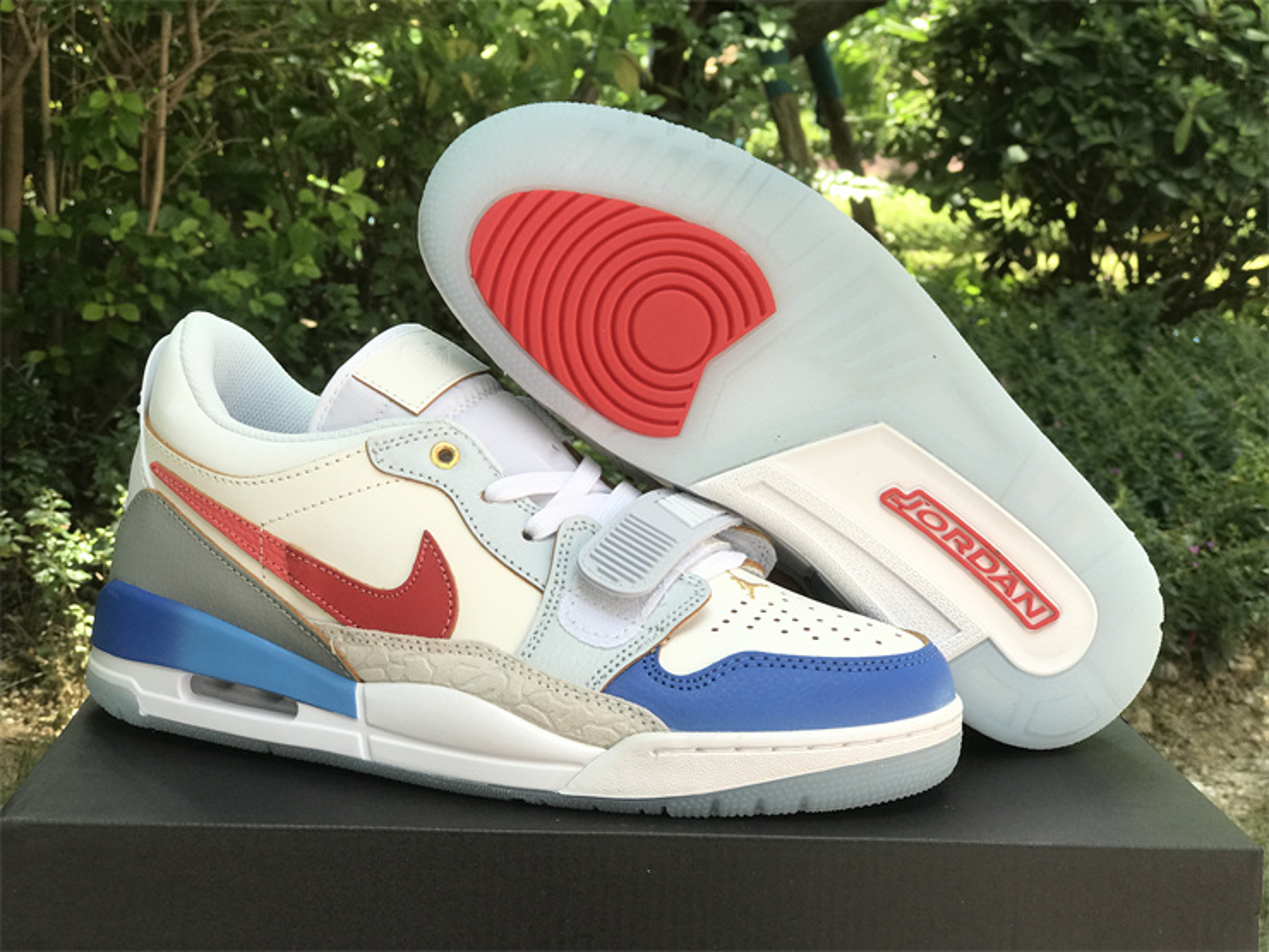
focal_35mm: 57
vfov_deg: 25.7
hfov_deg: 33.8
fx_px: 2090
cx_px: 634
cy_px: 476
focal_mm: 6.6
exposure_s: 1/101
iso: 20
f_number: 2.8
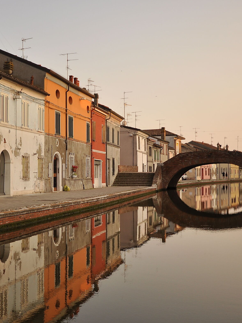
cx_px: 121
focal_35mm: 53
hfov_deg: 27.5
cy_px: 160
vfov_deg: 36.2
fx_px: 494
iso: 200
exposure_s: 1/200
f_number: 4.5
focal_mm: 24
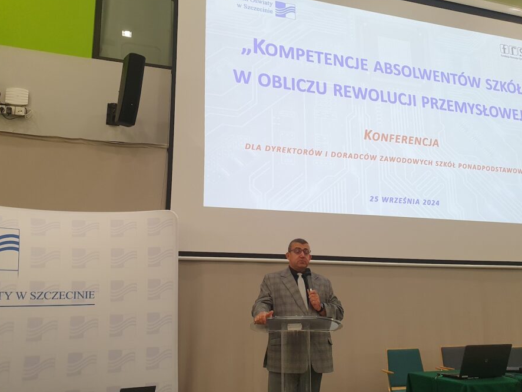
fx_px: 453
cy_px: 217
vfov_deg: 46.7
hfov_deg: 59.8
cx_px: 285
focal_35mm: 30
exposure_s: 1/100
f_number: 2.4
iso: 250
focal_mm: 4.32
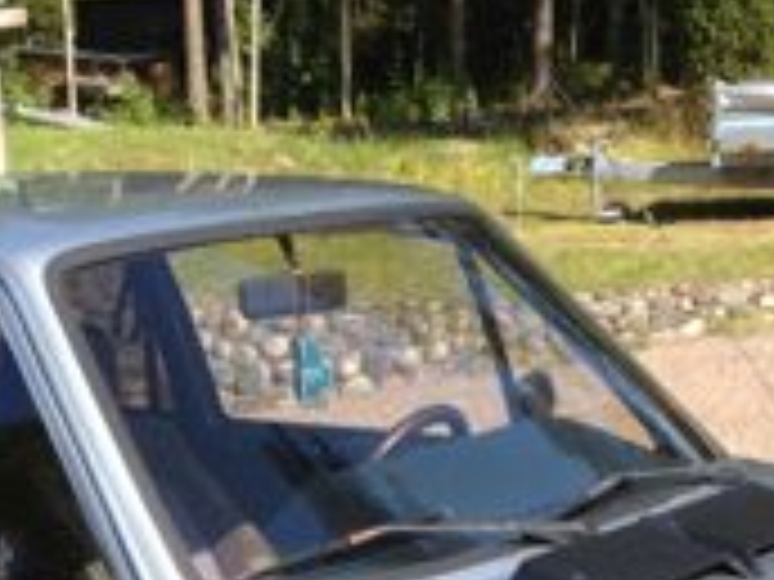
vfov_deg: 13.8
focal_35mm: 102
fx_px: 2281
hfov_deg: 19.2
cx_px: 216
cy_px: 798
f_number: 2.4
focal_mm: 4.28
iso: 64
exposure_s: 1/800
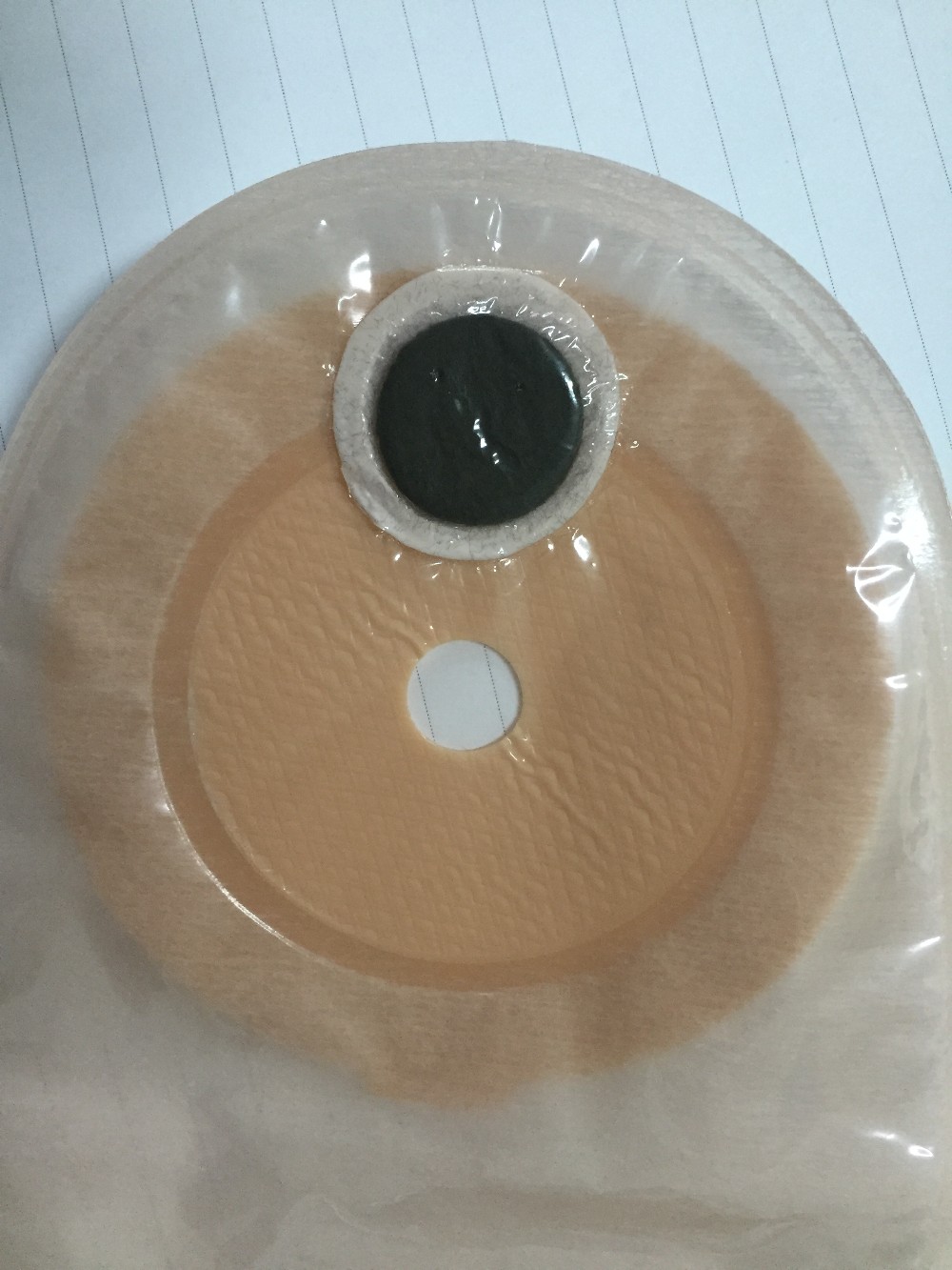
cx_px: 476
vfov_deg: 61.7
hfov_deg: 48.2
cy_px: 635
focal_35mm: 29
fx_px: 1063
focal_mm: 4.15
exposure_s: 1/33
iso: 200
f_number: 2.2
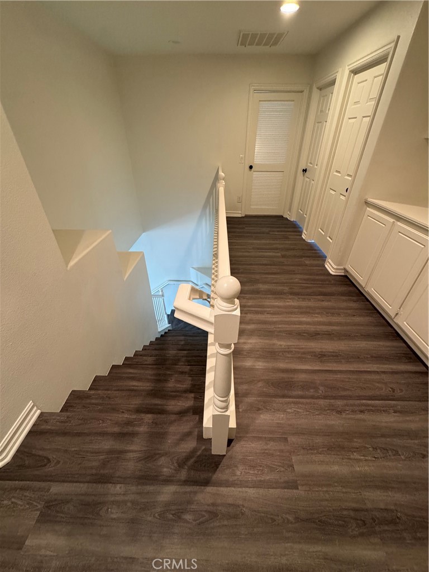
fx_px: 231
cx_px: 214
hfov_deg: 85.7
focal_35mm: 14
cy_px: 286
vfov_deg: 102.1
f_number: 2.2
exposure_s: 1/60
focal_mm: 2.22
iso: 320
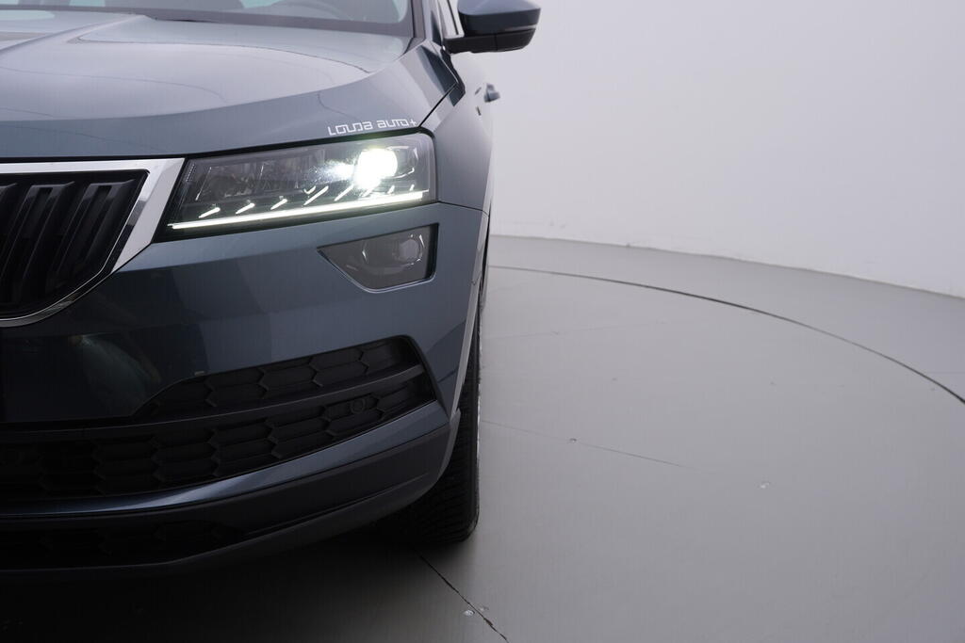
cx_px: 482
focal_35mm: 36
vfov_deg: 36.9
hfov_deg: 53.1
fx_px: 965
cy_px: 322
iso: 125
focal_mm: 24
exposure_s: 1/100
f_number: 4.5
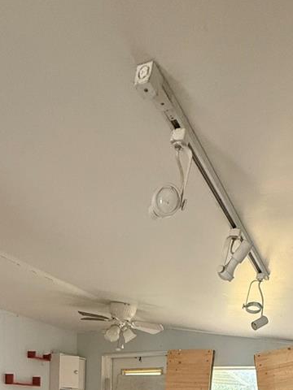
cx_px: 86
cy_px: 460
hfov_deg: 39.9
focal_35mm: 35
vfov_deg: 39.3
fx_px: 395
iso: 400
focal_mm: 2.22
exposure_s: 1/60
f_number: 2.2
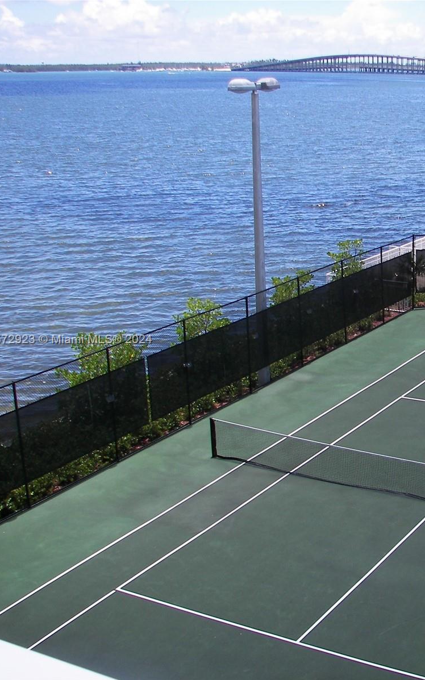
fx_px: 945
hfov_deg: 24.2
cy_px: 340
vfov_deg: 39.6
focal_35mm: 51
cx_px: 425
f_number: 2.8
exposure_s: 1/500
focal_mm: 6
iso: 50
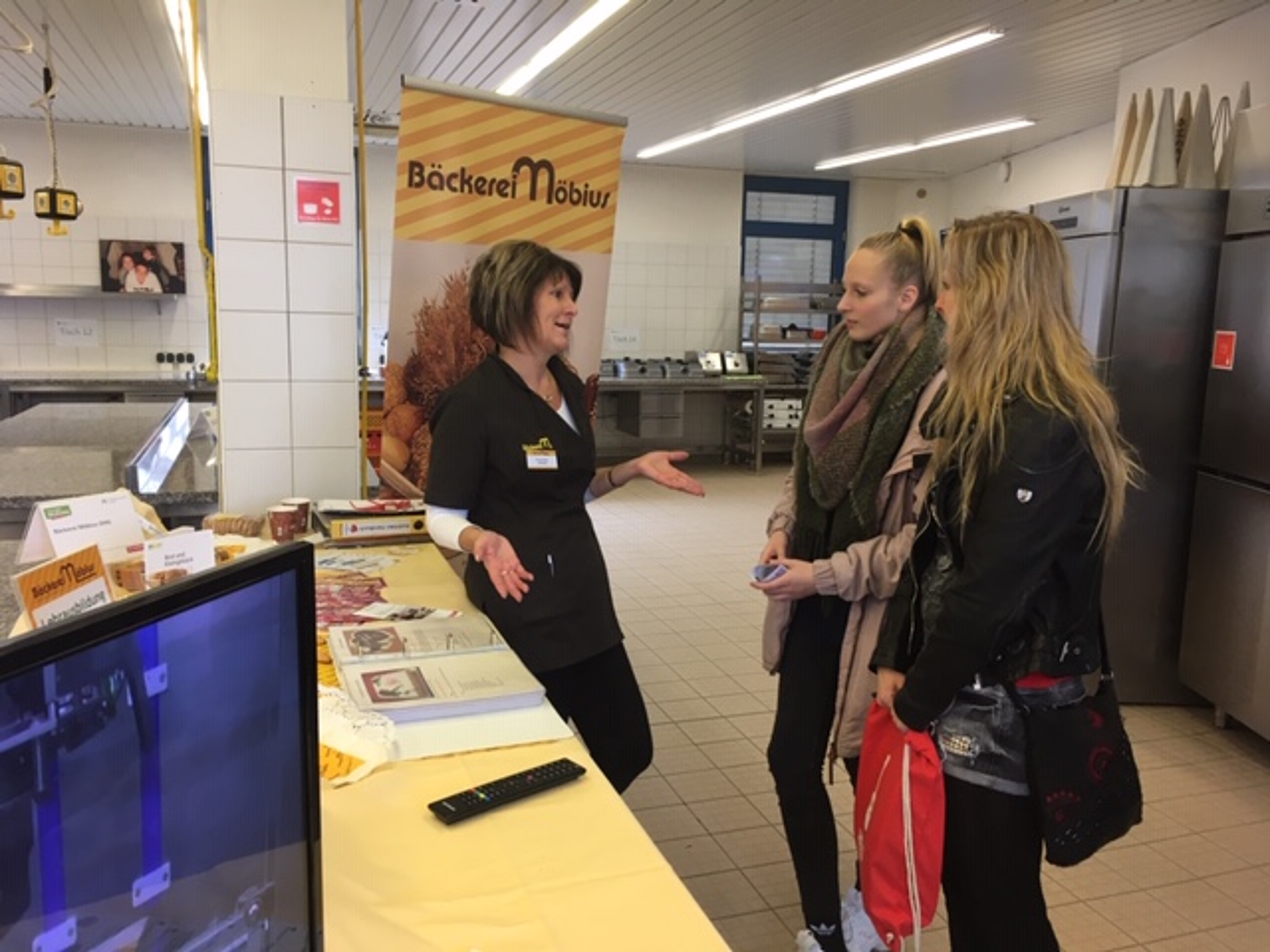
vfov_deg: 48.2
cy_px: 476
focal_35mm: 29
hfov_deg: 61.7
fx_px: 1064
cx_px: 635
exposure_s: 1/33
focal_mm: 4.15
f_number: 2.2
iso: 80
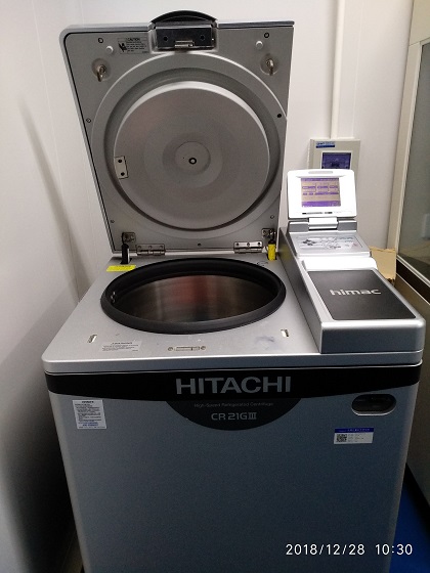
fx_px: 364
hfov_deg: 61.1
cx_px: 215
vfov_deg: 76.4
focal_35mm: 22
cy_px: 286
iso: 640
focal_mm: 3.81
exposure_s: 1/33
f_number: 2.2
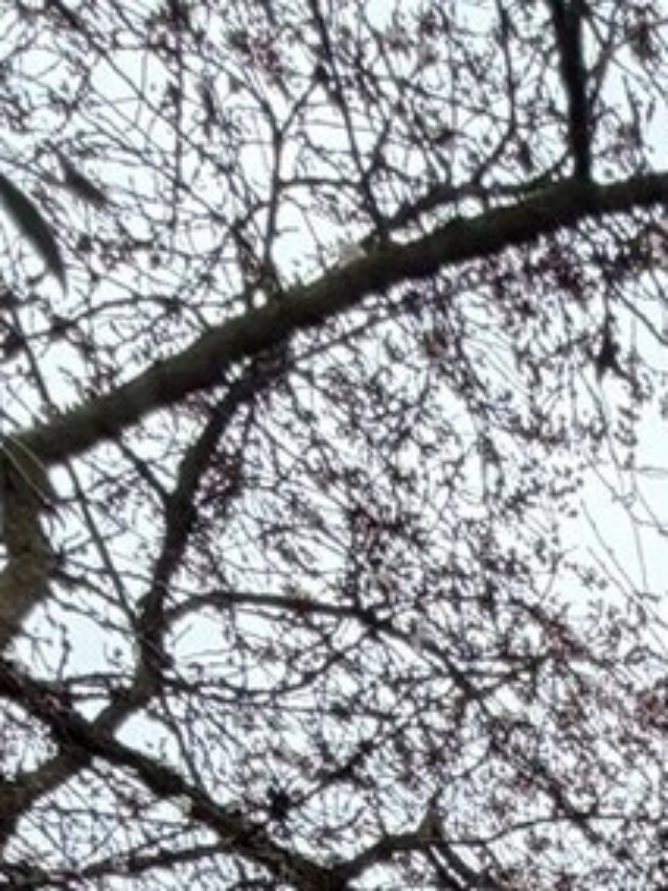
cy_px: 2017
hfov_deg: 15.1
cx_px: 1468
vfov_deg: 16.2
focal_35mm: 71
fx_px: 1827
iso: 64
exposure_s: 1/121
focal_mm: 2.22
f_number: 2.2
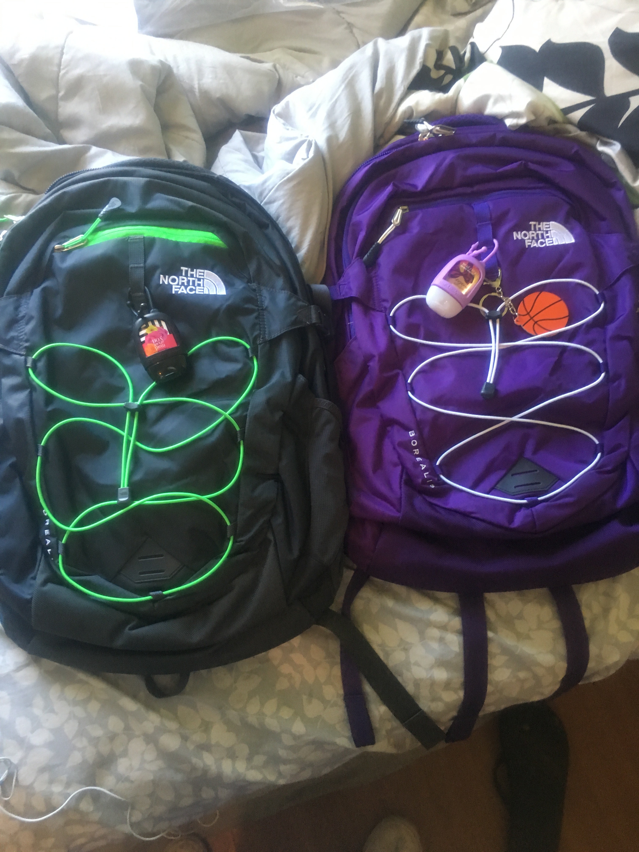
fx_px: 714
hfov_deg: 48.2
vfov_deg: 61.7
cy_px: 426
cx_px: 320
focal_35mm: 29
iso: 160
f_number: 2.2
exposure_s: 1/30
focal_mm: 4.15
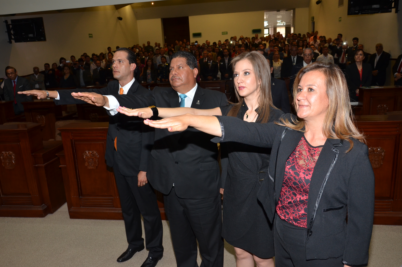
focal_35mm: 27
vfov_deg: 47.7
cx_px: 201
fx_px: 301
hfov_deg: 67.5
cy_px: 134
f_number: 6.3
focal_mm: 18
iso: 560
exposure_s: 1/60
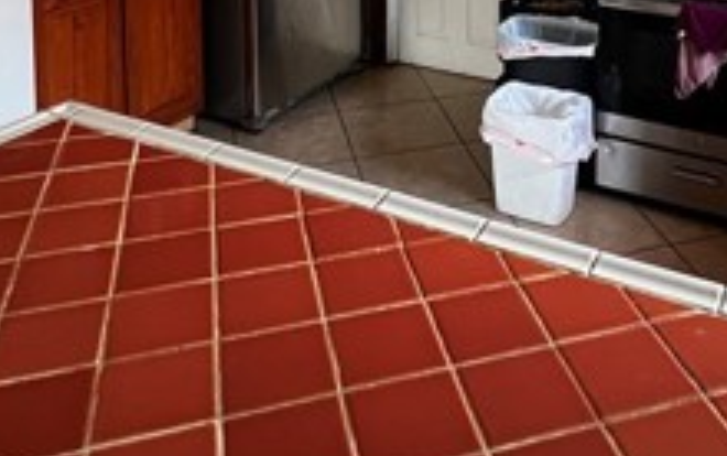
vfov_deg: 25.7
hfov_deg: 48.3
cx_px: 496
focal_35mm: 40
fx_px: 793
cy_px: -188
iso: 400
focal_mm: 1.57
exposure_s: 1/60
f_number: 1.8
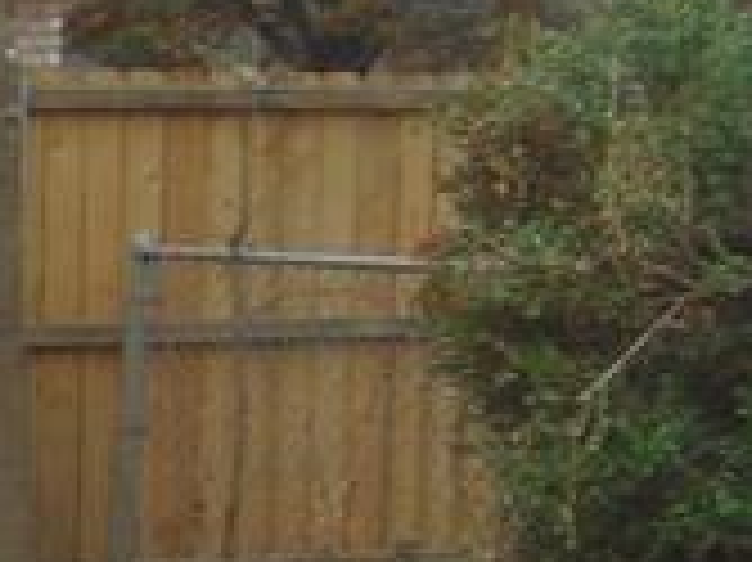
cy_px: 373
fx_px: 3321
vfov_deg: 9.7
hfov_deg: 11.3
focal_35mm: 153
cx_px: -901
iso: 80
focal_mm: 4.5
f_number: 3
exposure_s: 1/160
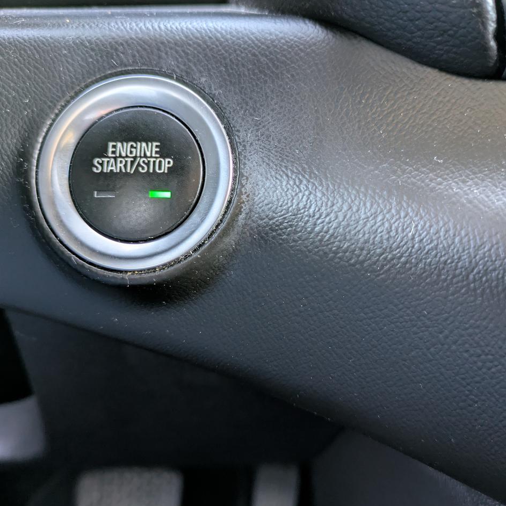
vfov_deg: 54.0
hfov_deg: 54.0
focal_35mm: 30
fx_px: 496
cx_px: 266
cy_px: 255
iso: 111
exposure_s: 1/25
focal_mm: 5.43
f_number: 1.89
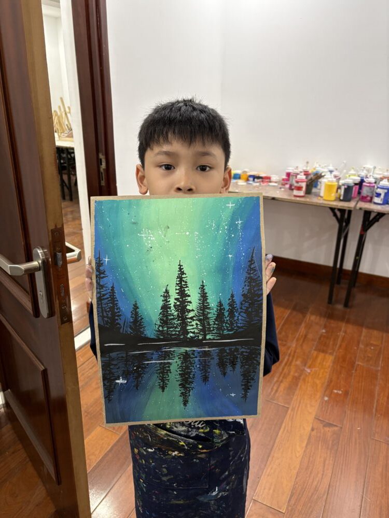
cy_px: 259
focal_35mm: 26
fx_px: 390
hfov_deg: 53.1
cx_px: 194
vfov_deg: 67.3
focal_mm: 5.96
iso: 160
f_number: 1.6
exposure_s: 1/50
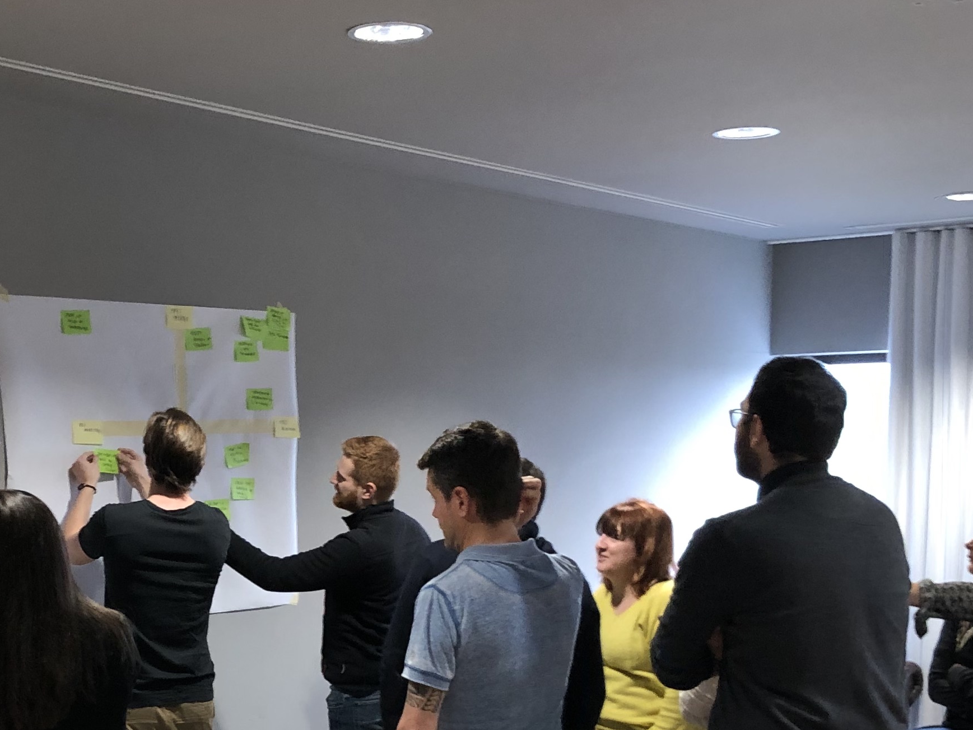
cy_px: 601
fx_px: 1827
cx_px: 222
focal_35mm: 65
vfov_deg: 22.2
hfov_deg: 29.3
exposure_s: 1/15
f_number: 1.8
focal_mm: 4
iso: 50
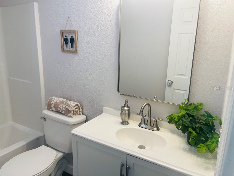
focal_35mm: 25
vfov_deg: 54.9
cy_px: 88
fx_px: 169
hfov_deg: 69.4
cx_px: 117
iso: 50
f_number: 1.6
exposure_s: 1/120
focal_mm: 5.1
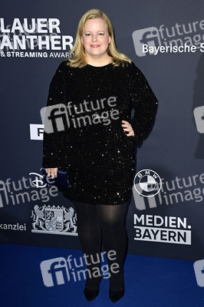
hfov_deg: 23.3
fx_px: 494
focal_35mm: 58
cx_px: 102
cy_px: 154
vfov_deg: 34.5
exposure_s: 1/250
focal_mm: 58
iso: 1000
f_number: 5.6
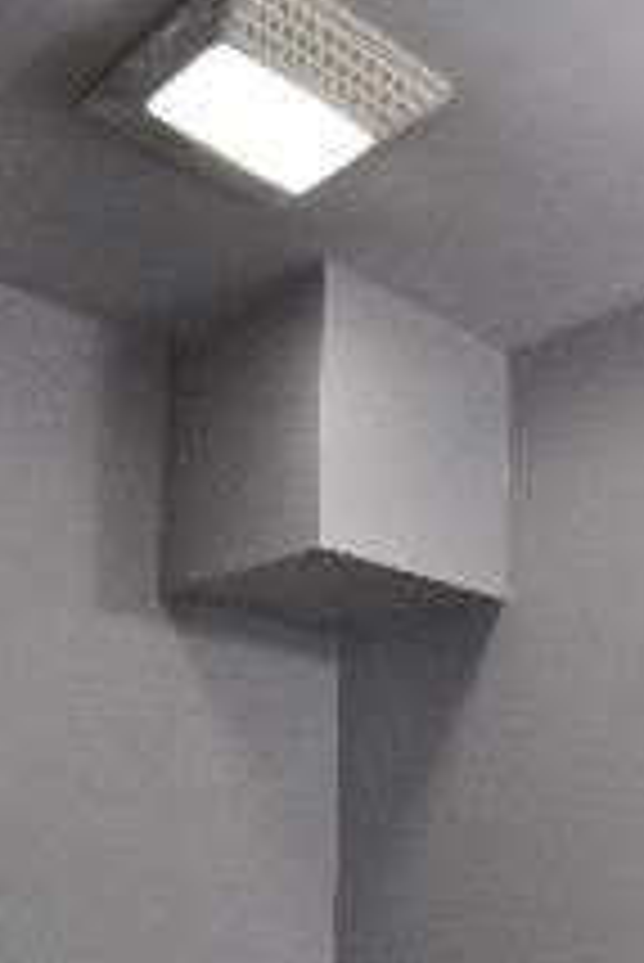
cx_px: 822
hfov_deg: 27.2
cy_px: 878
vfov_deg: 42.3
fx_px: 1125
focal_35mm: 42
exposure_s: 1/60
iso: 560
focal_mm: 10
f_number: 4
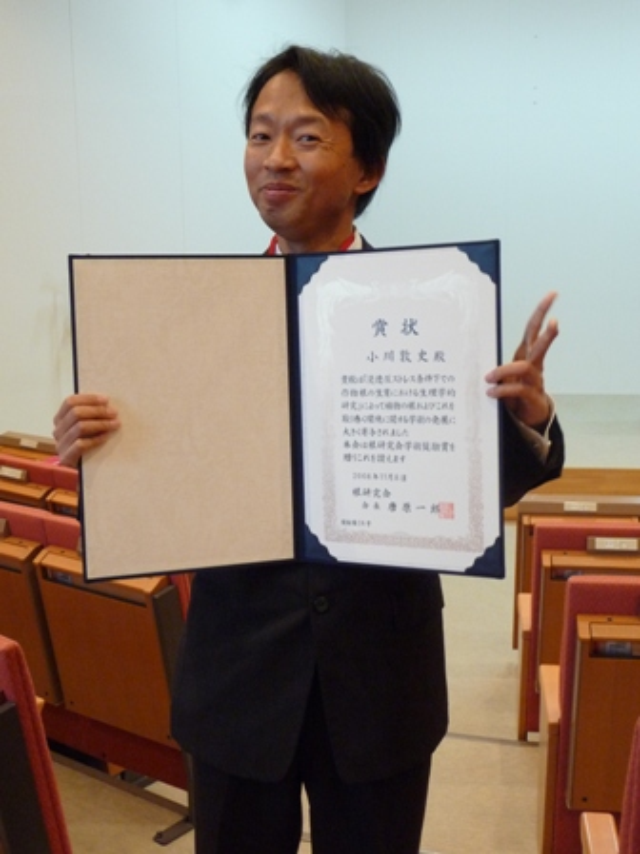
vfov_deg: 42.1
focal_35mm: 45
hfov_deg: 32.2
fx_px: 1109
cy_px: 427
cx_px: 320
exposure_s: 1/25
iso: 400
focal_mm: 7.6
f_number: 4.1
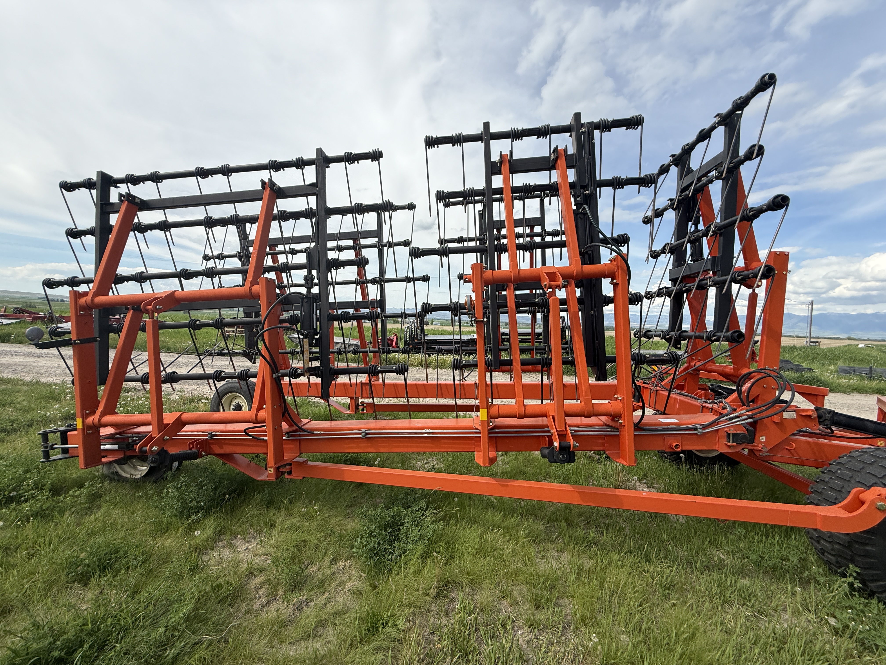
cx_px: 443
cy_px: 332
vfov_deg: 85.7
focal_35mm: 14
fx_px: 358
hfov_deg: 102.1
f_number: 2.2
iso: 50
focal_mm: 2.22
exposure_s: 1/1339
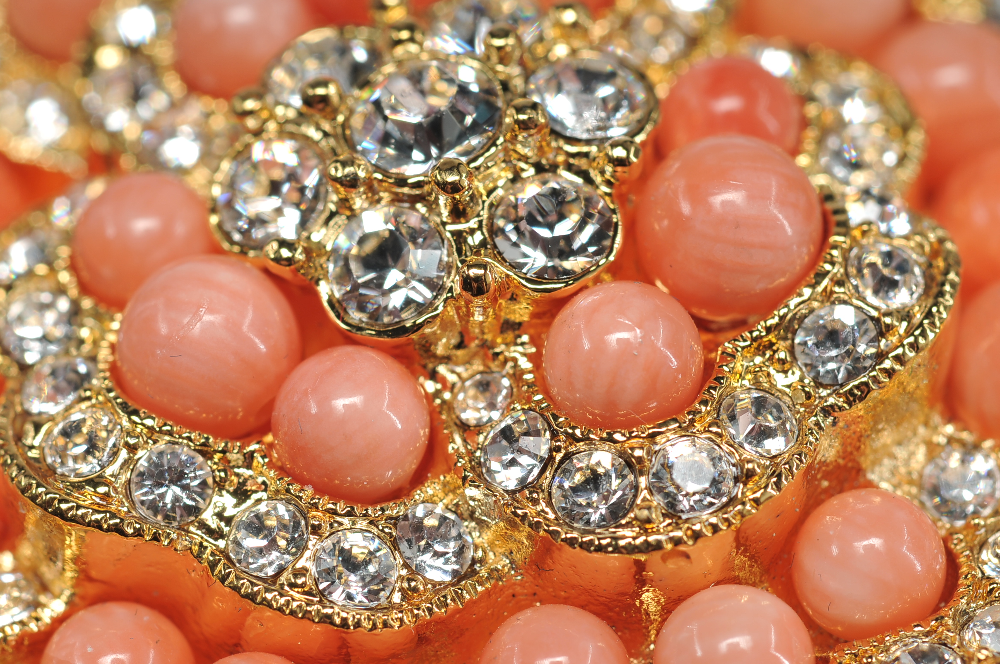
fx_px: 3107
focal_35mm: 112
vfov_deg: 12.2
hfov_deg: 18.3
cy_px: 342
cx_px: 439
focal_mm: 60
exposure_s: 1/250
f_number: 10
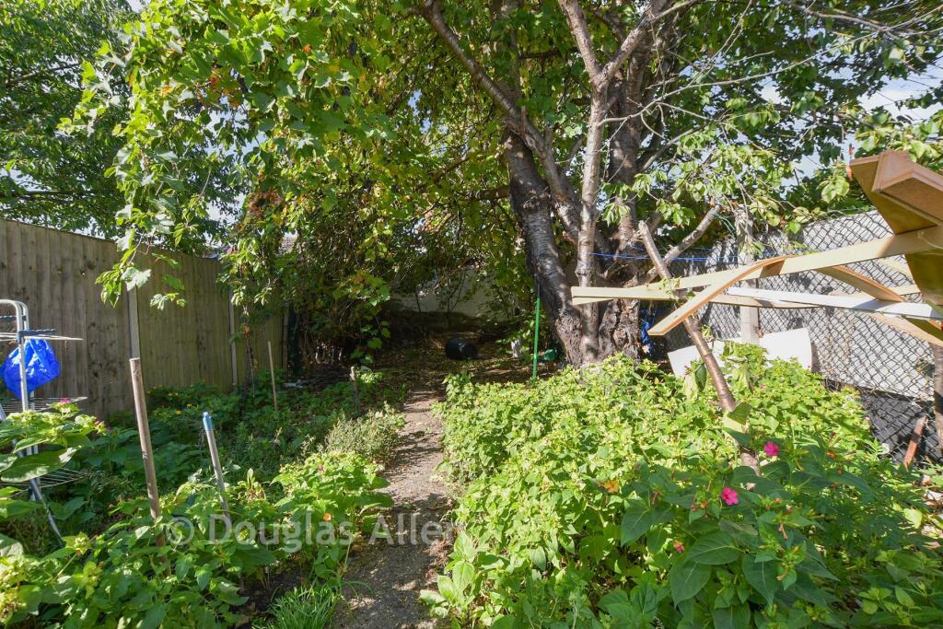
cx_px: 472
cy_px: 314
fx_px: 393
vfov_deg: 77.3
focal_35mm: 15
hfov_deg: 100.4
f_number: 8
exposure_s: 1/100
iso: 100
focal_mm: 10
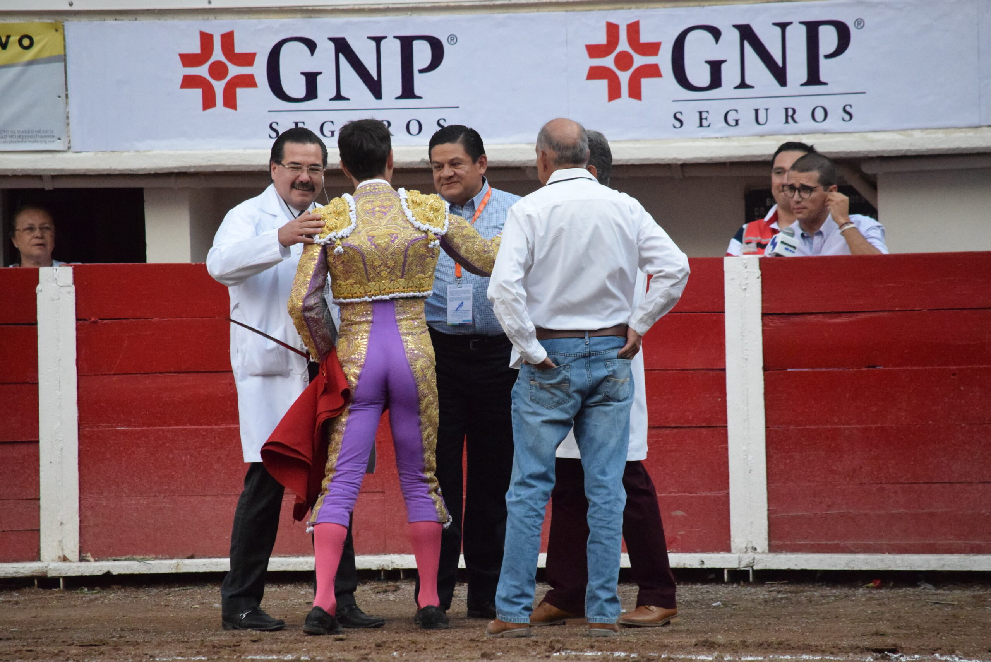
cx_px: 496
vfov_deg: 4.2
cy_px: 331
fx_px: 9091
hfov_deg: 6.2
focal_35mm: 330
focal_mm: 220
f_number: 5.3
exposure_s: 1/4000
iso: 7200
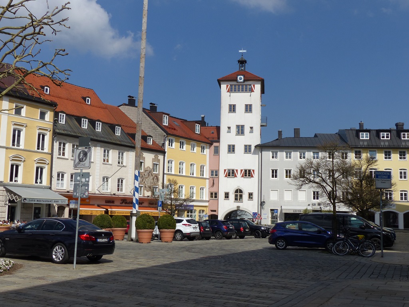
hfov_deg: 45.8
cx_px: 204
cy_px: 154
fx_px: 484
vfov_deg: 35.1
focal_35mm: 41
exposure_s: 1/1600
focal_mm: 7.4
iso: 100
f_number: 4.5
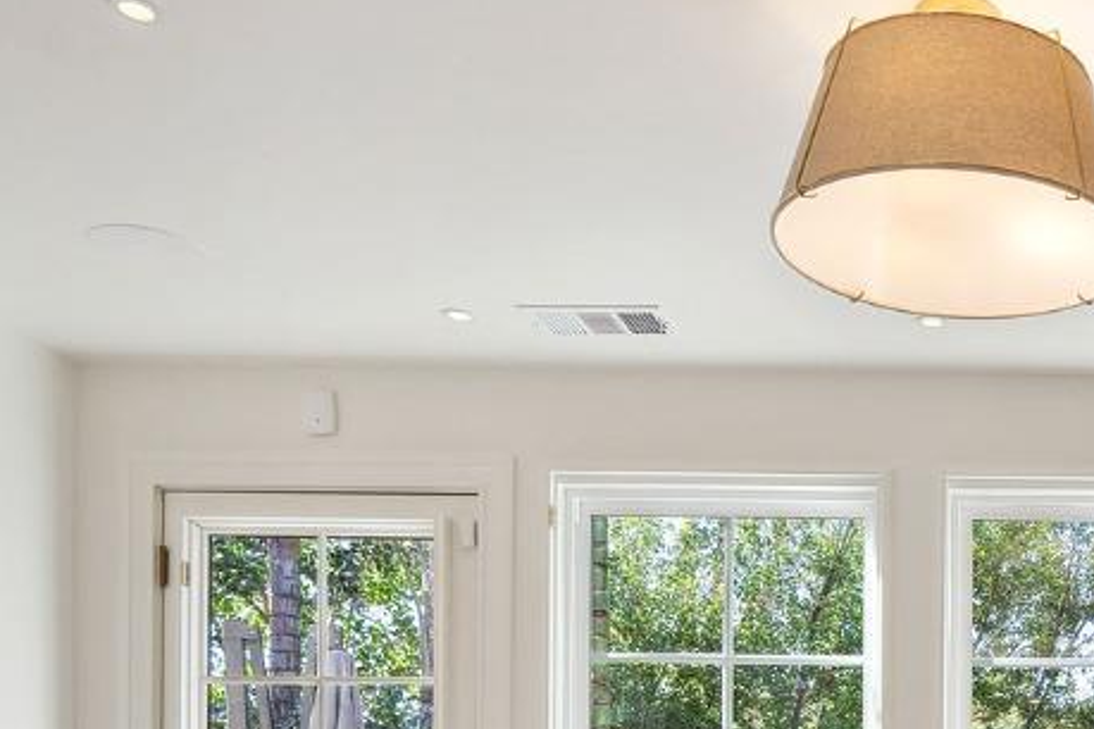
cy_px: 935
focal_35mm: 49
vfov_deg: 24.3
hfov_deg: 35.2
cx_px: 1173
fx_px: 1489
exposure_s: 1/20
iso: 200
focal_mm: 15
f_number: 8
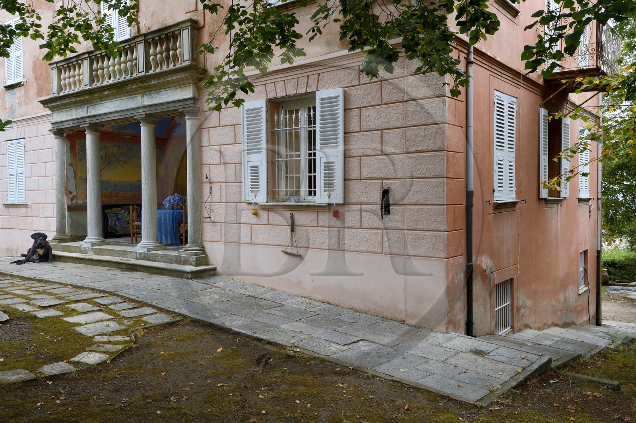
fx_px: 547
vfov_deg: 42.3
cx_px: 318
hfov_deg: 60.3
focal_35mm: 31
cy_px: 212
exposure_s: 1/160
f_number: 8
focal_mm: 31
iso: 800
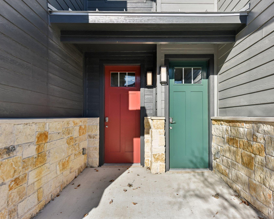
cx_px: 145
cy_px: 109
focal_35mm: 25
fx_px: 203
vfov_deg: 56.8
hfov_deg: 68.0
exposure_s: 1/800
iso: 400
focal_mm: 22
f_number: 8
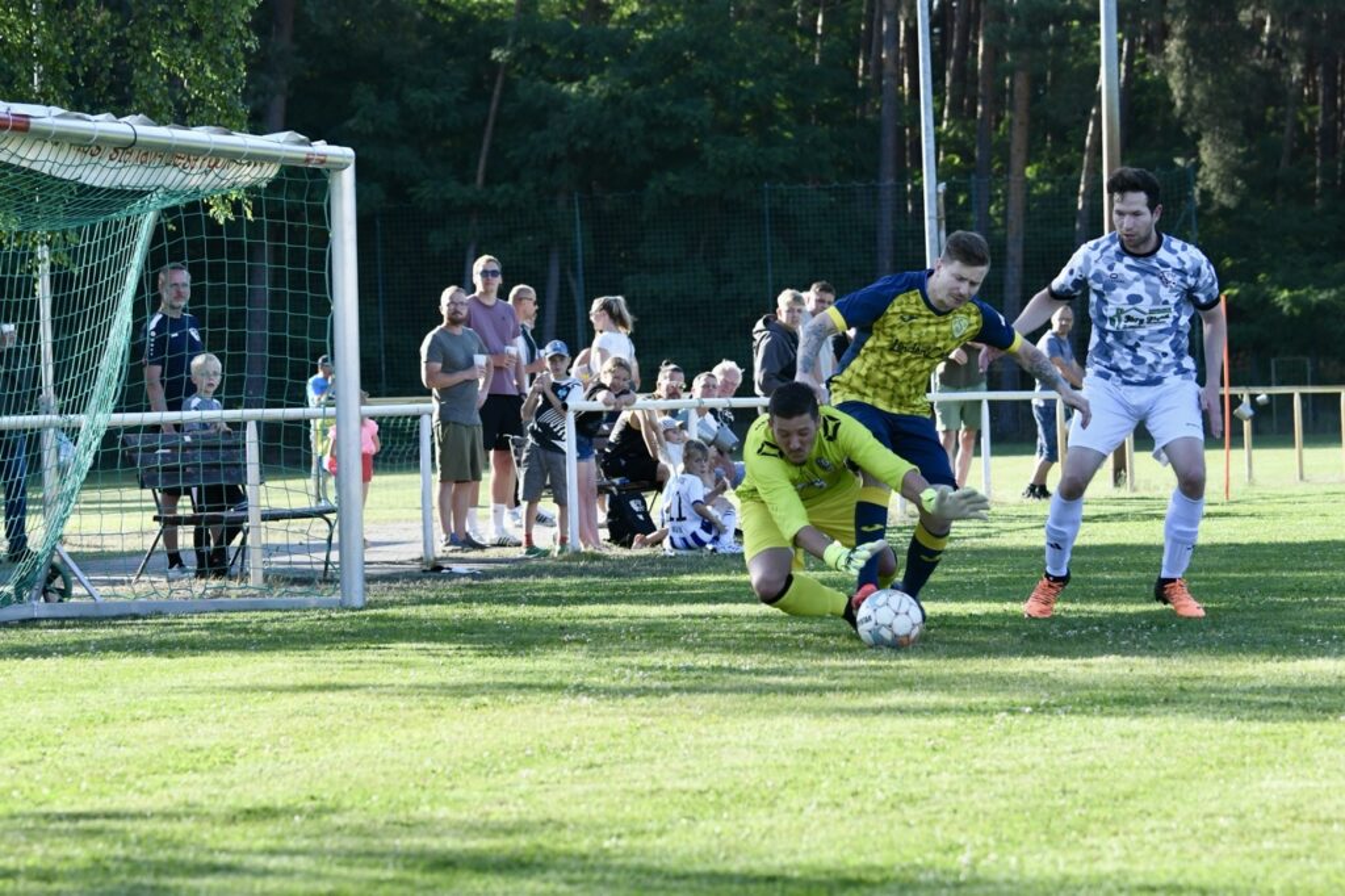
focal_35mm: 112
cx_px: 672
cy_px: 448
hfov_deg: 18.3
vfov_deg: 12.2
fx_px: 4183
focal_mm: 112
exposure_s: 1/1600
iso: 1250
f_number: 5.6
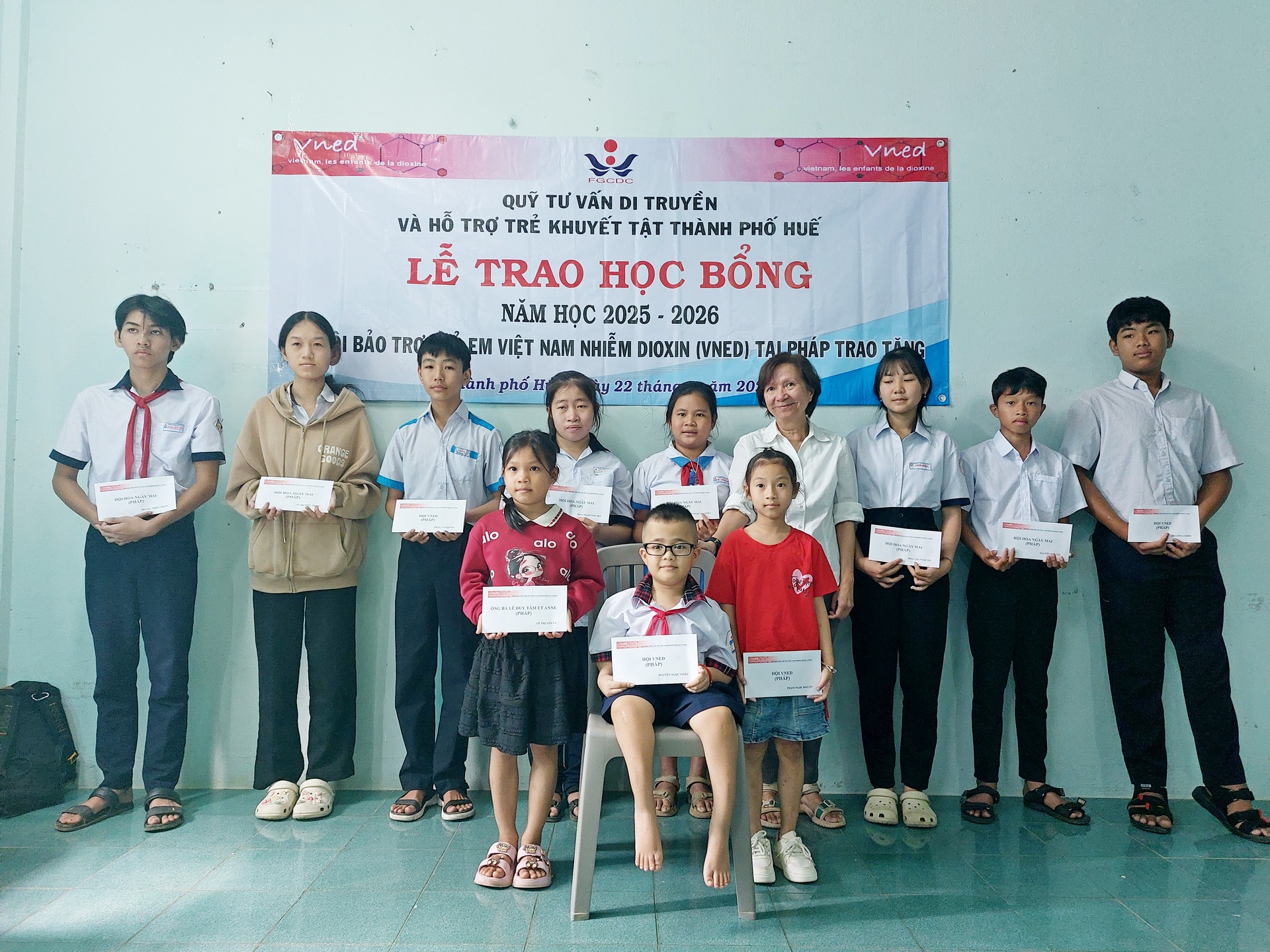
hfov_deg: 69.4
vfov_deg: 54.9
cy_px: 476
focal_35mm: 25
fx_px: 917
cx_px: 635
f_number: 1.8
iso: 400
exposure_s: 1/50
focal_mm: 5.23
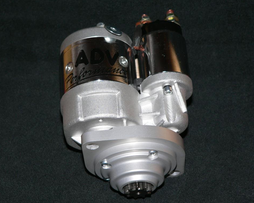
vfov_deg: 15.3
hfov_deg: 19.0
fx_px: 760
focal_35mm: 101
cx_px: 125
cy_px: 101
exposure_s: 1/50
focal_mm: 16.1
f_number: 2.8
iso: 100
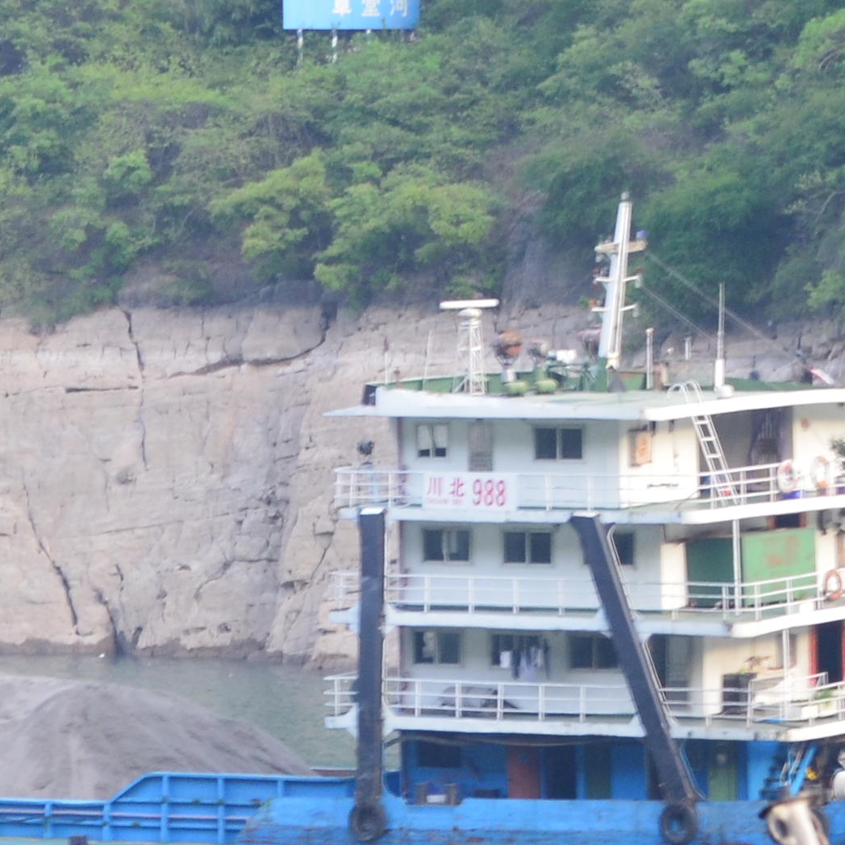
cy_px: -300
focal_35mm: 331
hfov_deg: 5.2
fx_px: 9142
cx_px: 1471
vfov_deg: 5.3
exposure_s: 1/50
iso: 400
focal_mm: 55
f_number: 10
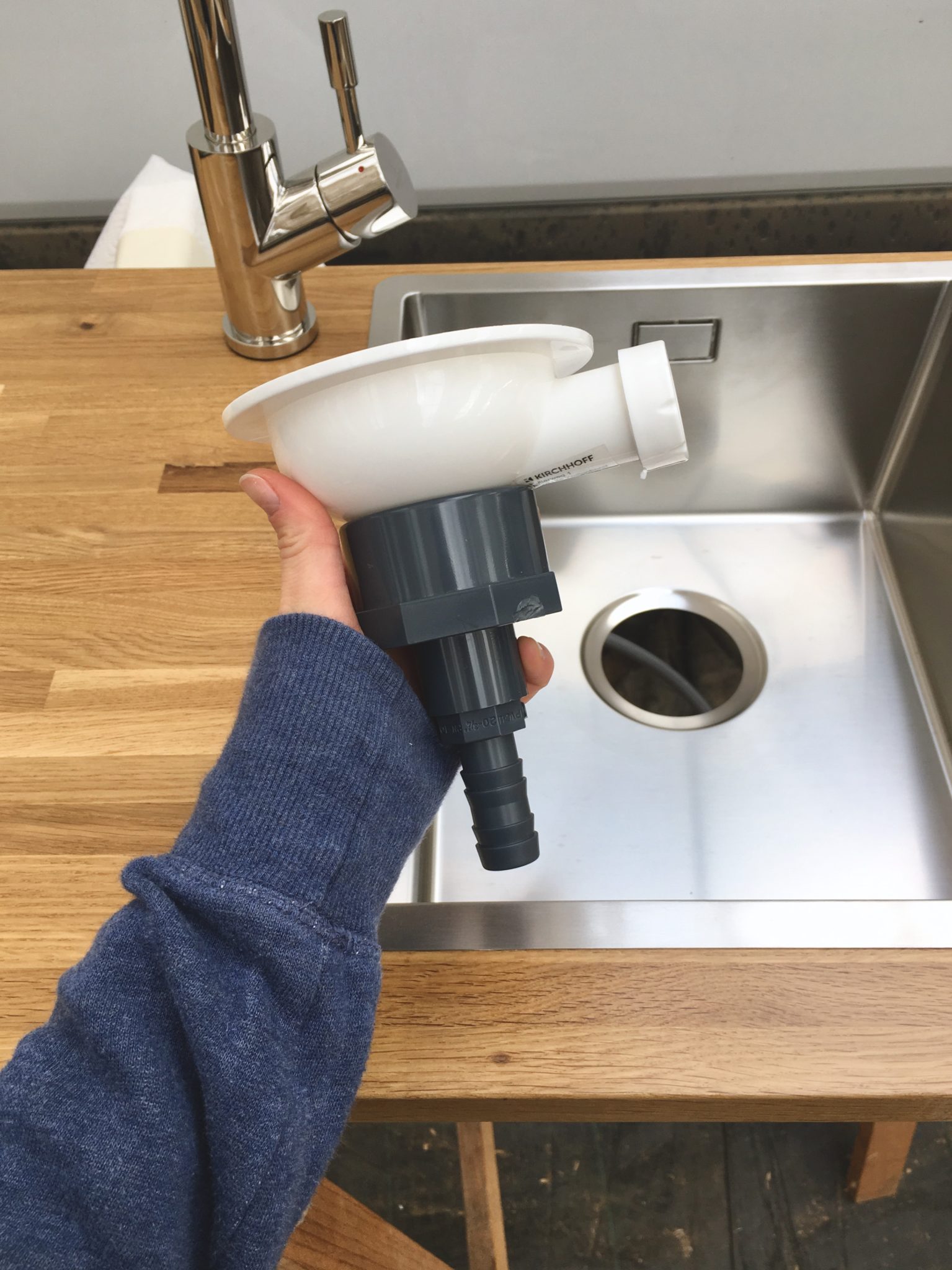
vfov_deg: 61.7
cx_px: 476
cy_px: 635
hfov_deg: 48.2
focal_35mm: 29
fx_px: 1064
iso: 25
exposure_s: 1/118
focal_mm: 4.15
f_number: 2.2
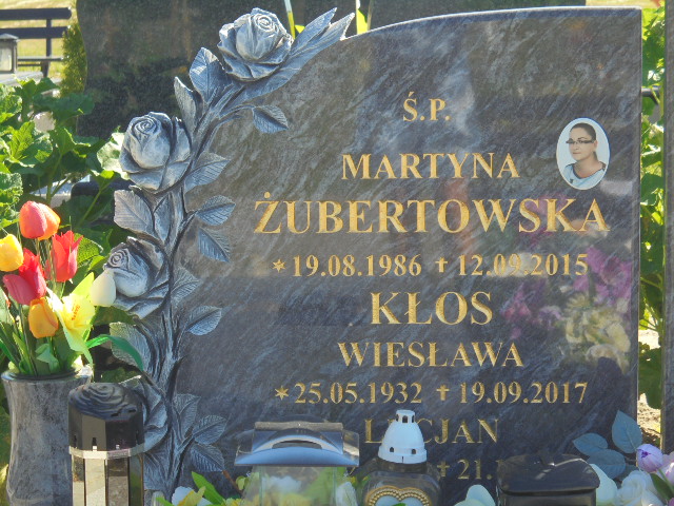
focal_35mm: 107
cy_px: 253
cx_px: 337
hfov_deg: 18.4
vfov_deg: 13.8
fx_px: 2083
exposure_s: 1/200
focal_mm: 19.2
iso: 100
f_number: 5.1
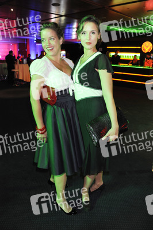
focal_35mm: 28
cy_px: 115
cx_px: 76
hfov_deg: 46.3
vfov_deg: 65.5
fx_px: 179
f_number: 5.6
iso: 1000
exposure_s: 1/15
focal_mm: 28
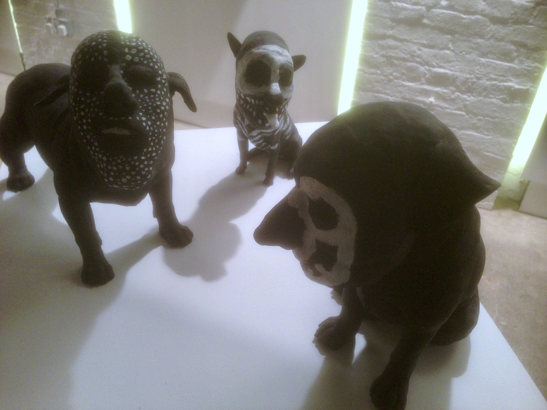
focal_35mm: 33
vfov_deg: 42.9
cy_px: 205
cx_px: 274
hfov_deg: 55.4
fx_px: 521
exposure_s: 1/20
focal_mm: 4.12
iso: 125
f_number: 2.4
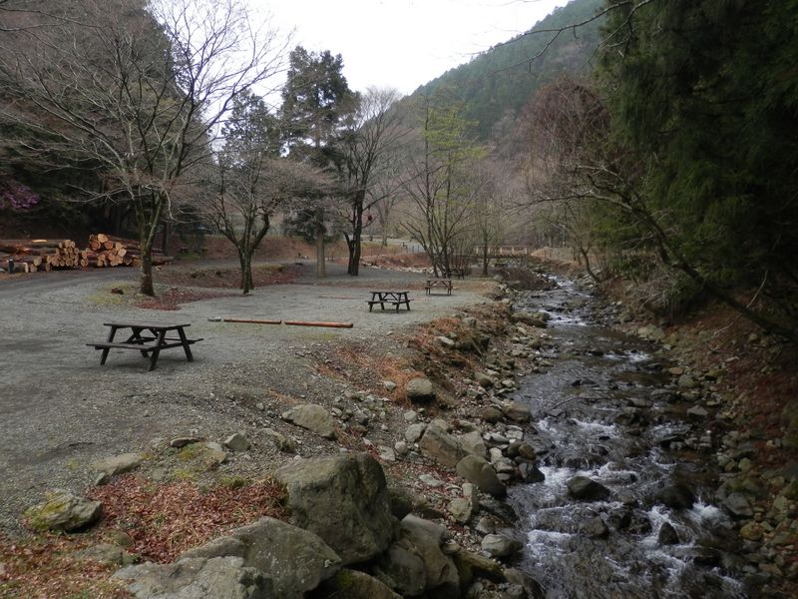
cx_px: 399
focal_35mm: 25
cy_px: 300
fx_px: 576
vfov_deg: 54.9
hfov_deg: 69.4
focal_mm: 4.5
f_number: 3
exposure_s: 1/320
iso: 80
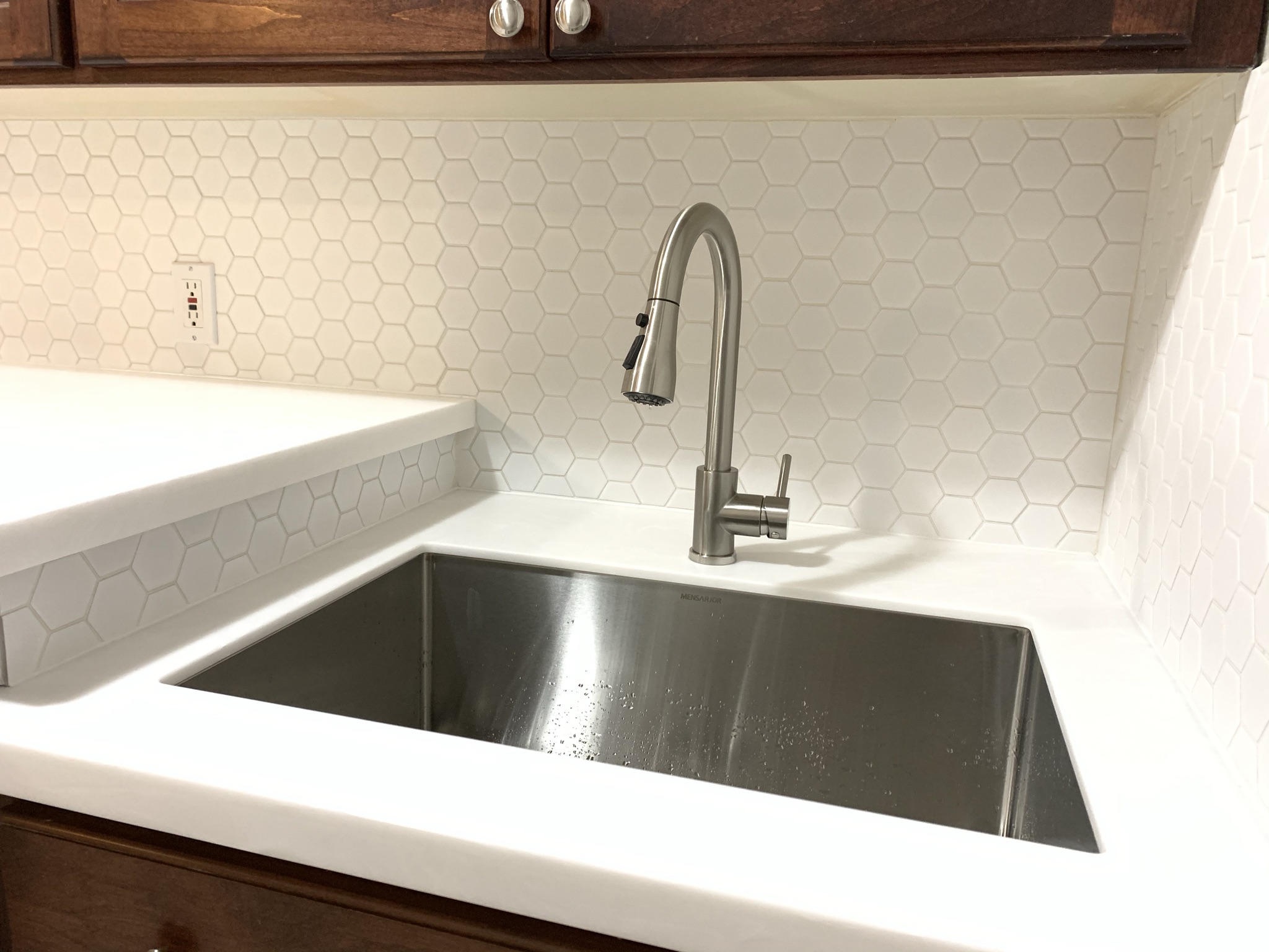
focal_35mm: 26
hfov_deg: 67.3
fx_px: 953
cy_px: 476
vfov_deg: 53.1
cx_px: 634
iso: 320
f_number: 1.8
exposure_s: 1/40
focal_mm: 4.25
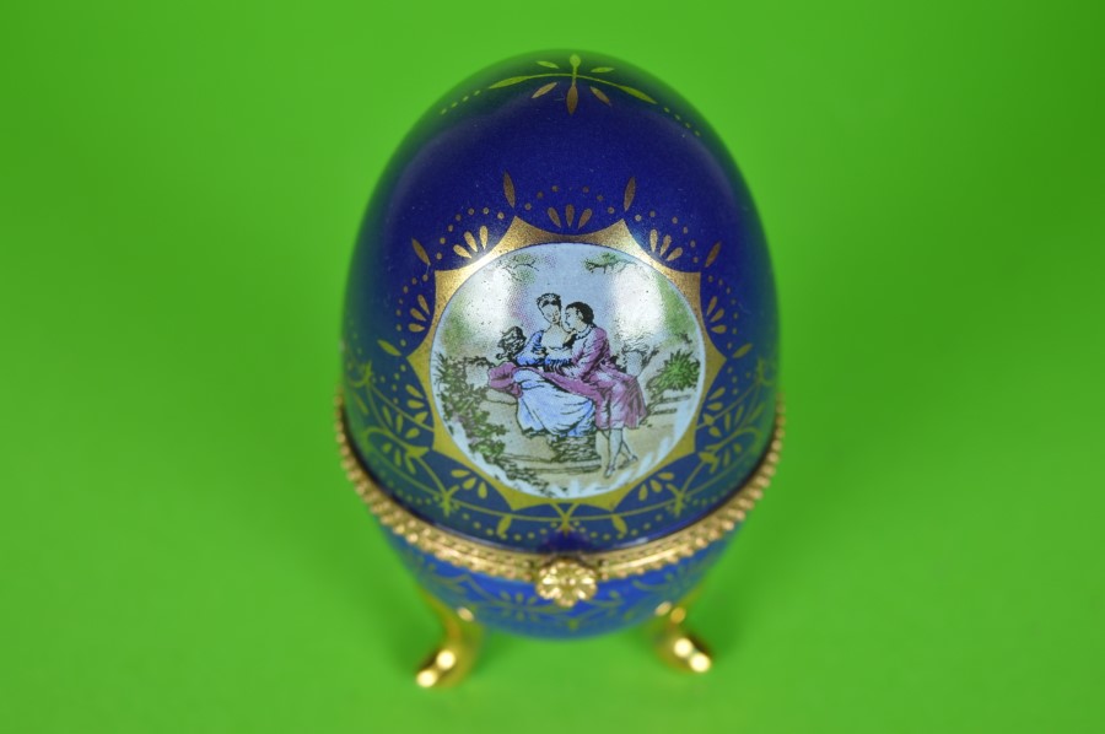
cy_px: 367
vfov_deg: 25.0
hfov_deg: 36.9
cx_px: 552
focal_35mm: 54
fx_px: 1656
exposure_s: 1/125
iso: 100
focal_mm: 36
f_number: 6.3
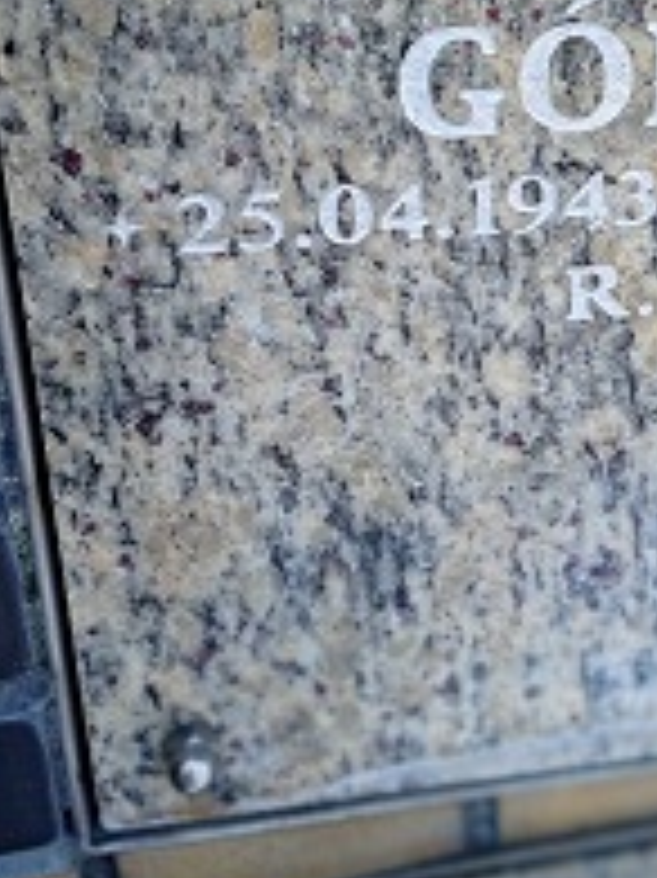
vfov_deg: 27.8
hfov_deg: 20.6
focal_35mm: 69
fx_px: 1748
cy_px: 216
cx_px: 662
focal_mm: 4.74
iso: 100
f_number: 1.79
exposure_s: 1/142
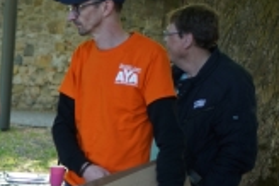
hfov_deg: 11.0
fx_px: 1324
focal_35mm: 171
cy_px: 367
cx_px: -269
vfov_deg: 7.7
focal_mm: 40
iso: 400
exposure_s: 1/400
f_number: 2.8
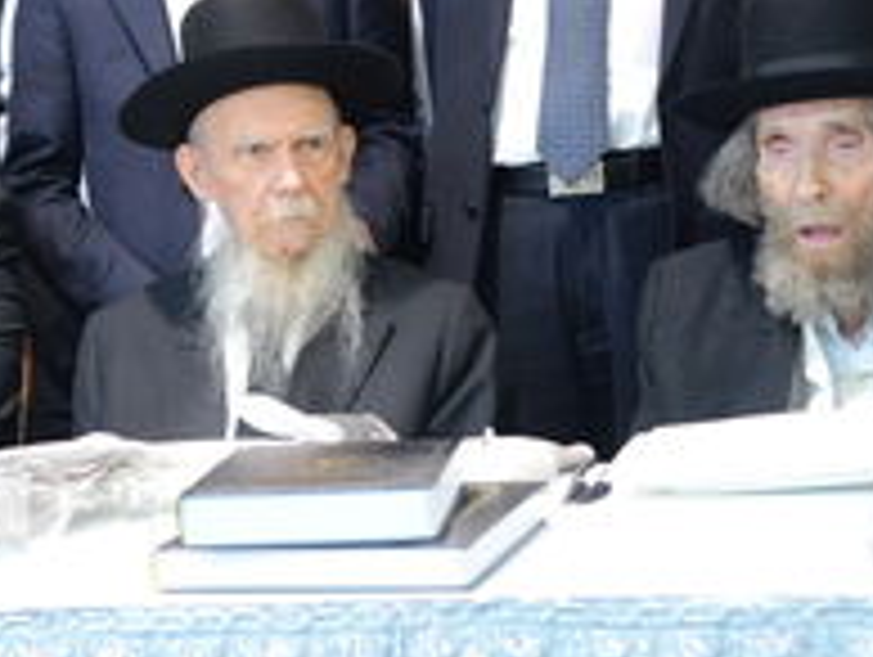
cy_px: 158
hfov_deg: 19.7
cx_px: 288
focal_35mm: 99
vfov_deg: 14.9
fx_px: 2500
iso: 2500
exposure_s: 1/80
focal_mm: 50
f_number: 5.6
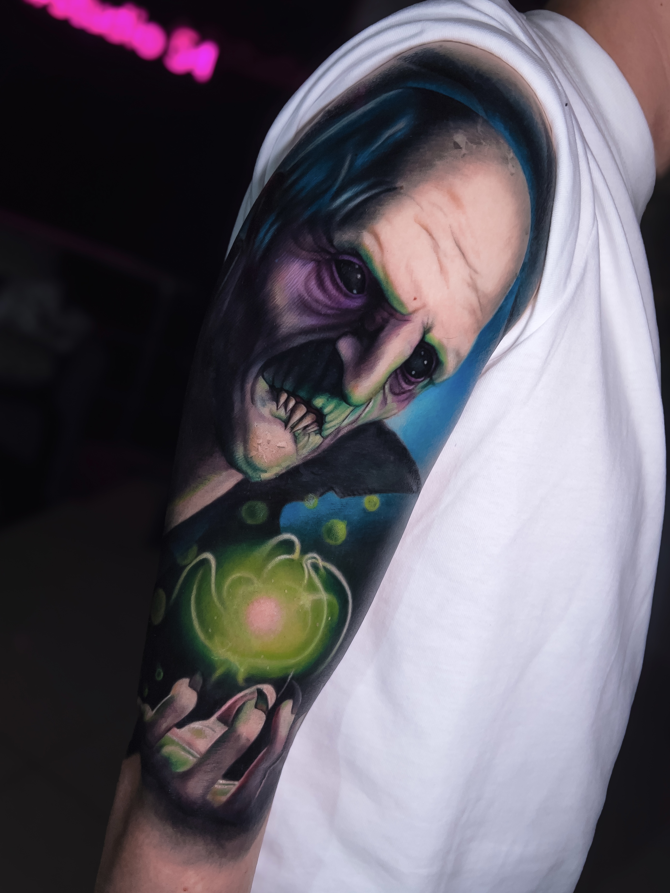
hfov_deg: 53.1
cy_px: 446
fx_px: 671
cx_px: 335
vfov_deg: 67.3
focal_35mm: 26
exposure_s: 1/100
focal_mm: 5.7
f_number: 1.5
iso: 125
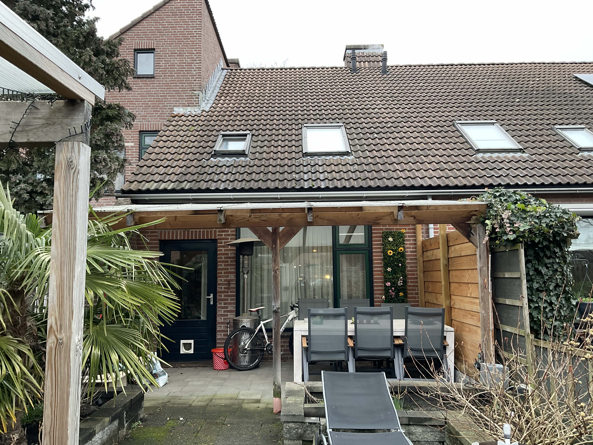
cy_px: 222
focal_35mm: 29
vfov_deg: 48.2
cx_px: 296
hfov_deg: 61.7
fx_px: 497
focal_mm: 3
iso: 50
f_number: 1.8
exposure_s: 1/120
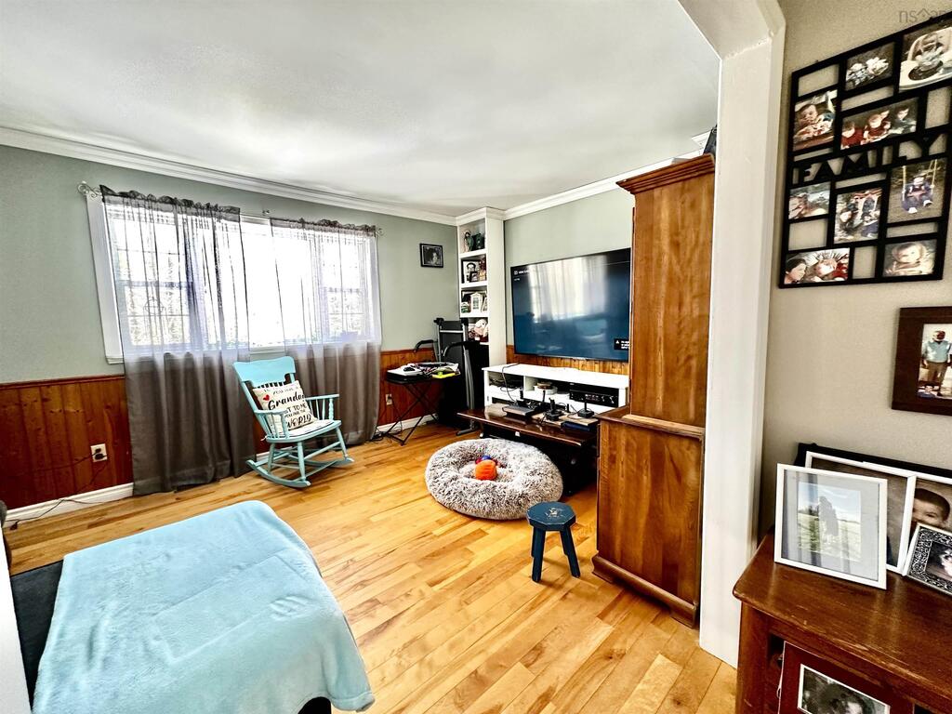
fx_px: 385
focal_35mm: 14
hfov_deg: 102.1
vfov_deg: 85.7
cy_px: 357
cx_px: 476
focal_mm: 2.22
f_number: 2.2
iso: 320
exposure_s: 1/60
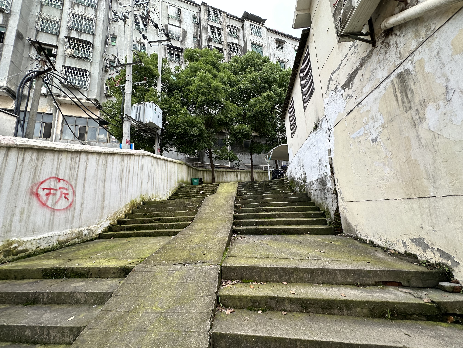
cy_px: 174
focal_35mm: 14
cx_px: 232
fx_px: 187
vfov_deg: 85.7
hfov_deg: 102.1
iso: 40
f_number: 2.2
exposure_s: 1/119
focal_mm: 2.22
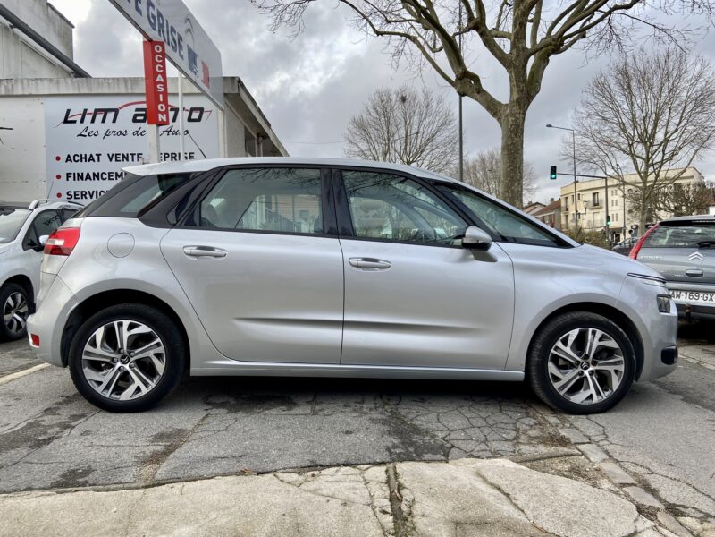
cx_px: 358
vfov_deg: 53.1
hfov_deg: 67.3
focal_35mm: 26
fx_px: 537
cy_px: 268
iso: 32
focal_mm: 4.25
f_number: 1.8
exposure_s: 1/166
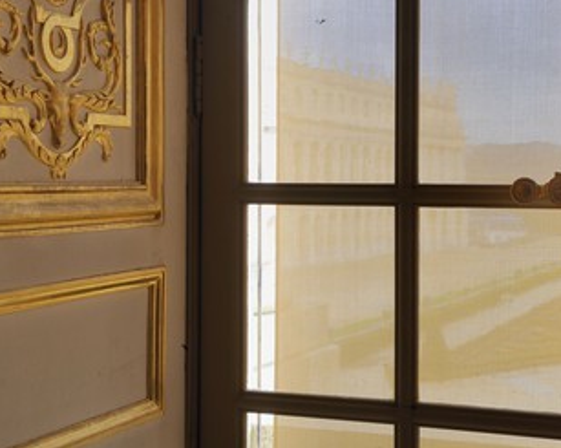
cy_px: 196
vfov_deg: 21.2
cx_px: 323
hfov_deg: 26.4
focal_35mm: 72
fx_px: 1194
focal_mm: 56
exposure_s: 5
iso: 200
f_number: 22
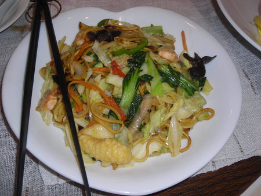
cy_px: 98
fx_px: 287
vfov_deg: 37.8
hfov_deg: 49.0
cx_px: 130
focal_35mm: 38
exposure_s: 1/60
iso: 50
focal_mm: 6.3
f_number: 3.2
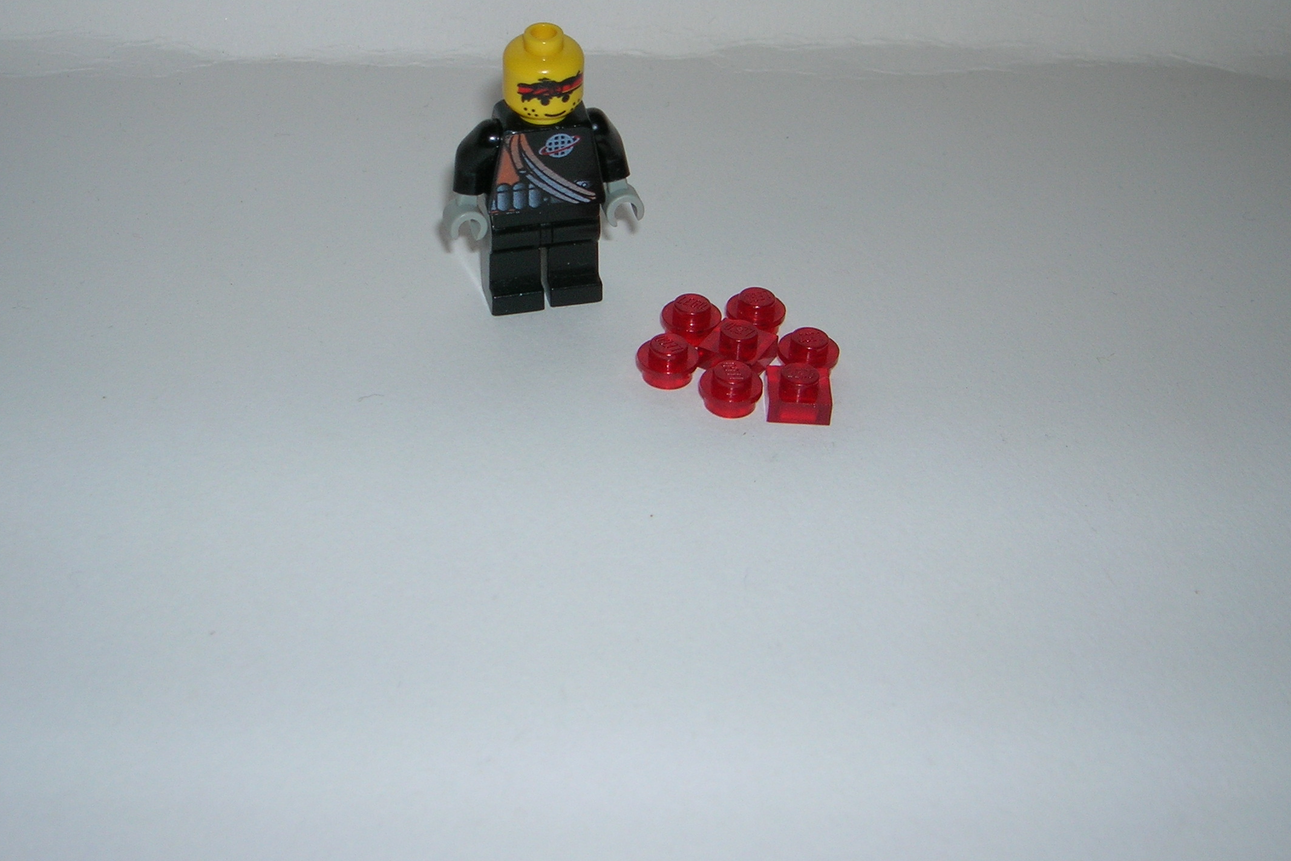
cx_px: 562
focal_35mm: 48
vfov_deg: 28.0
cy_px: 316
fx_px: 1721
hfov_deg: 41.0
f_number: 3
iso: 50
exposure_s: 1/60.1
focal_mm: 6.4
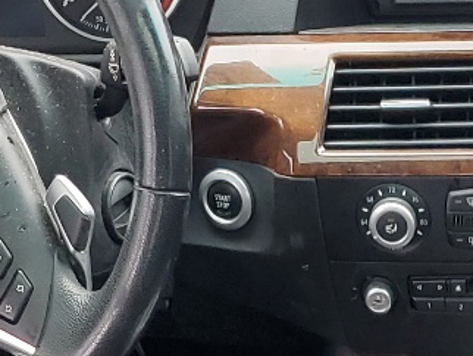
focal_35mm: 129
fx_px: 1764
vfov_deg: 10.7
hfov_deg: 14.9
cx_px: 501
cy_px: 666
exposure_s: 1/120
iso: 57
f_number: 1.5
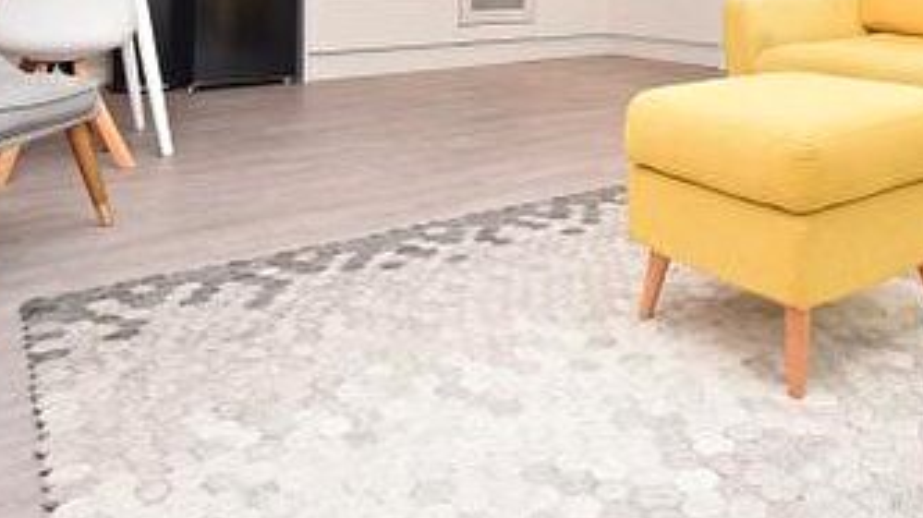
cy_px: -66
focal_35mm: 33
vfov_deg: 31.2
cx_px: 668
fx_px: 807
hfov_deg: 57.1
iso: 800
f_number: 5.6
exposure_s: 1/125
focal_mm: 10
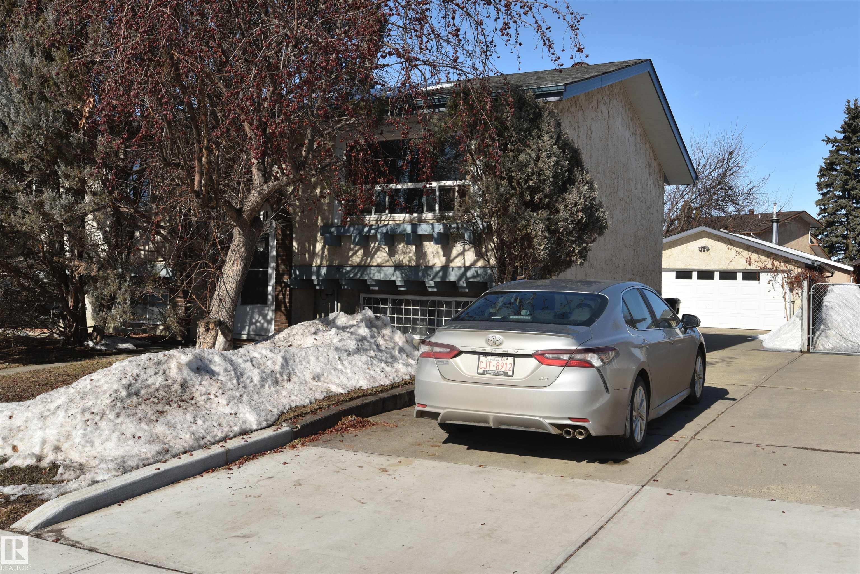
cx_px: 430
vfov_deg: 37.9
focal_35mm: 35
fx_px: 836
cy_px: 287
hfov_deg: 54.4
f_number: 13
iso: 400
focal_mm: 35
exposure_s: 1/500
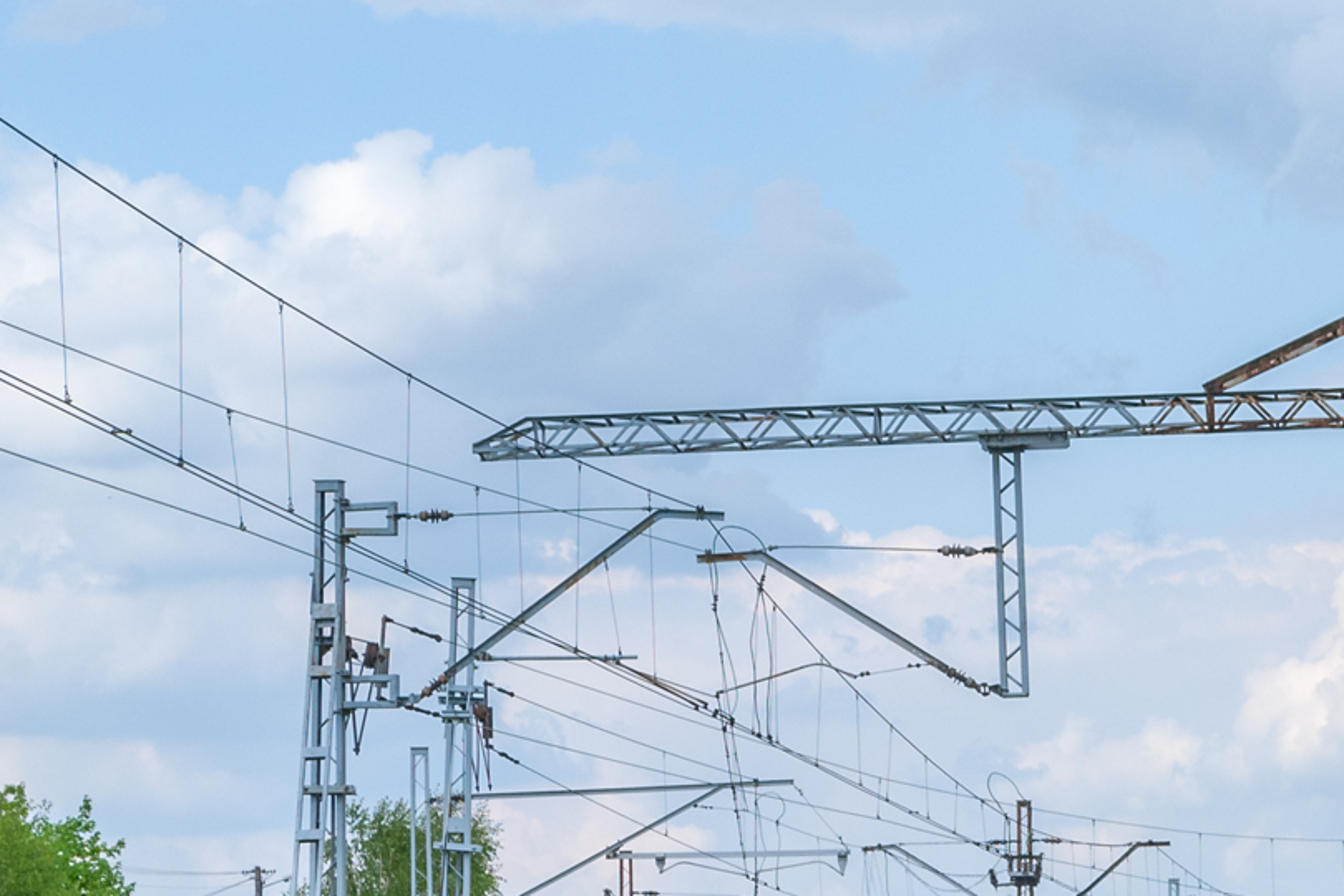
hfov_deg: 13.2
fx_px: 5749
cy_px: 739
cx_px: 1286
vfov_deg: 8.9
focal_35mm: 154
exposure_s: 1/320
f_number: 10
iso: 200
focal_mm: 52
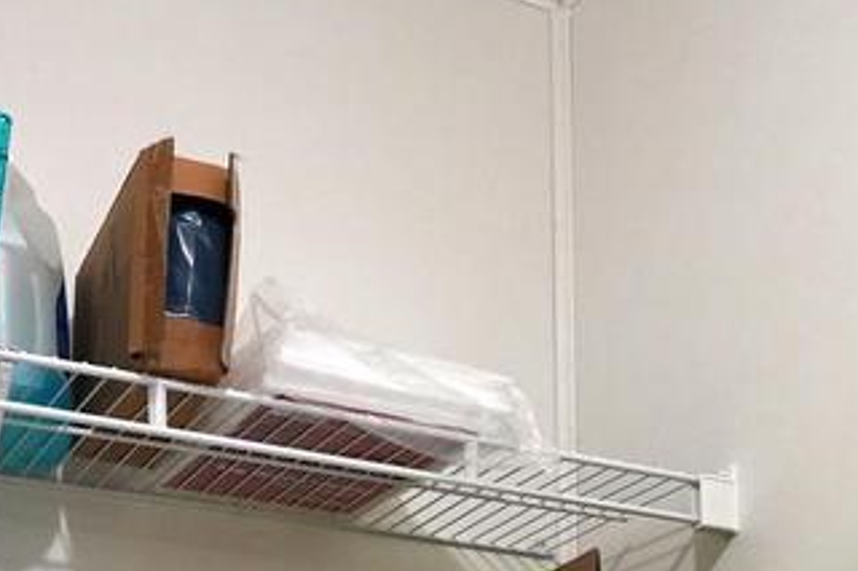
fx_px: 1715
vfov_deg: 16.2
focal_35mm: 72
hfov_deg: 28.0
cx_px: 499
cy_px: 1005
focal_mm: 16
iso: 1000
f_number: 4
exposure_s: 1/160
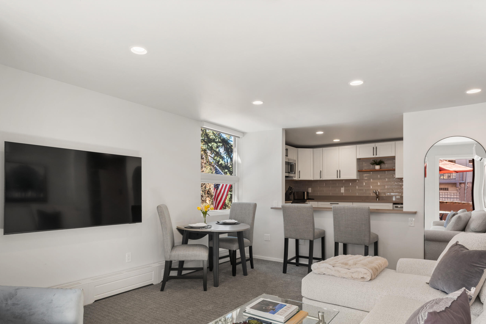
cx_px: 228
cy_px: 191
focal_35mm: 23
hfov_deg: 76.0
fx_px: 311
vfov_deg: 54.8
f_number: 7.1
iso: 160
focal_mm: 19
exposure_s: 1/2.5
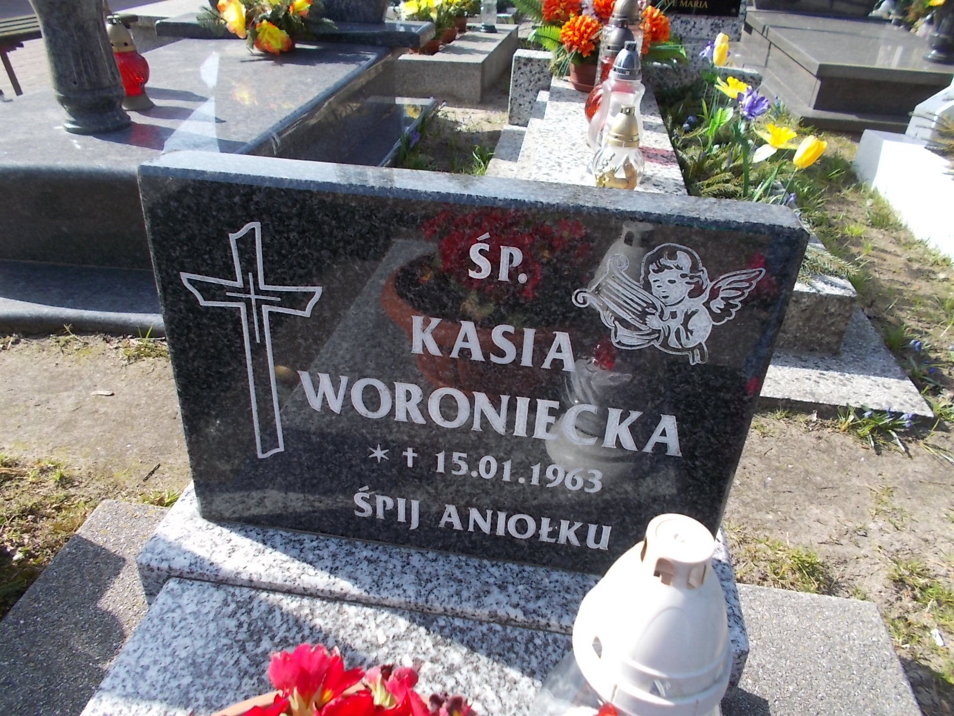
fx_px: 717
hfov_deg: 67.3
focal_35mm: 26
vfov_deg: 53.1
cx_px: 477
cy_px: 358
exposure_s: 1/400
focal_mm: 4.6
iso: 80
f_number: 3.2
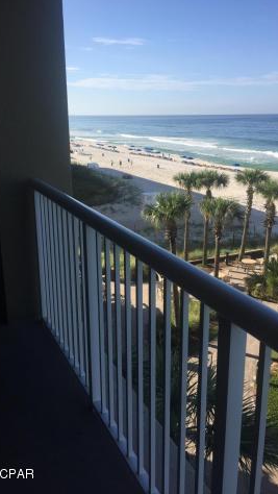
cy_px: 245
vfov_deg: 61.0
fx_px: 419
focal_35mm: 32
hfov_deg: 36.7
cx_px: 138
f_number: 2.2
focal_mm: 4.15
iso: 32
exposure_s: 1/1721
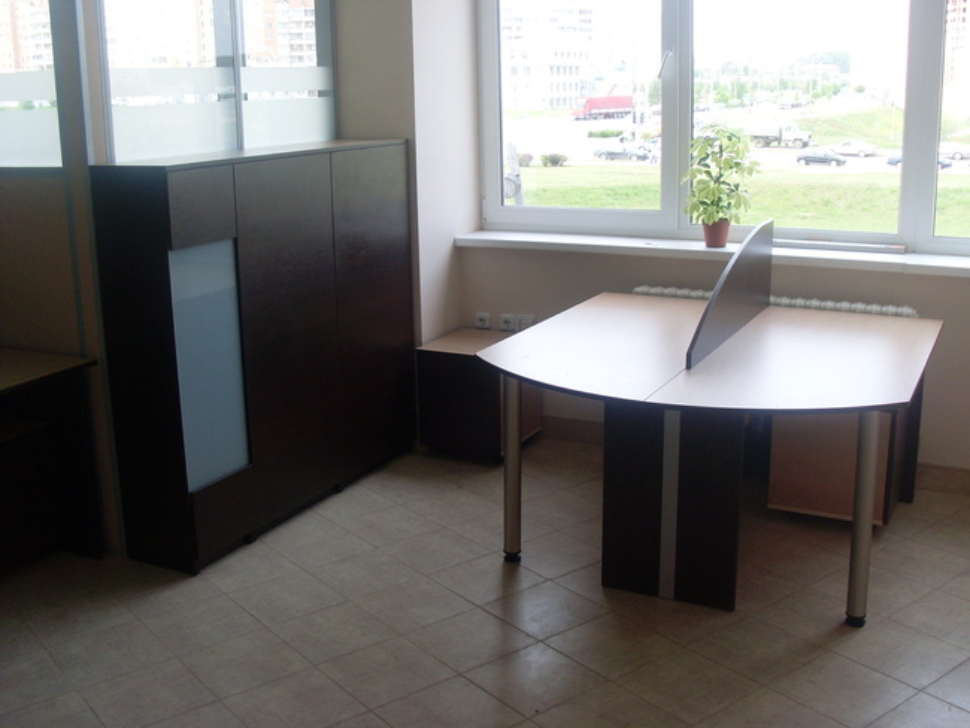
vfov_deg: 37.7
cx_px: 485
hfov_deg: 49.0
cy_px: 364
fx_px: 1065
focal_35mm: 38
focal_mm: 6.3
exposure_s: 1/125
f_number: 3
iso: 80
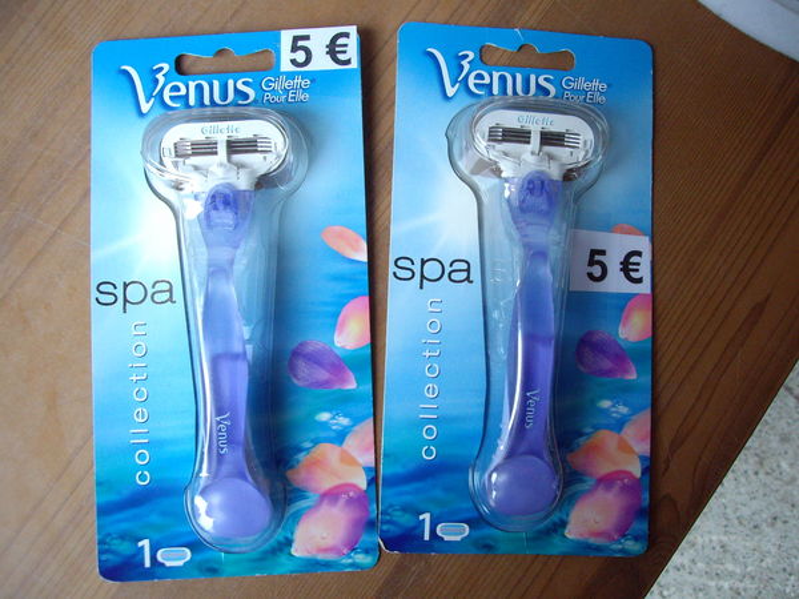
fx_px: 877
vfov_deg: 37.7
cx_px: 400
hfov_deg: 49.0
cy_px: 300
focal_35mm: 38
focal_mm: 6.2
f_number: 2.7
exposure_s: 1/40
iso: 200
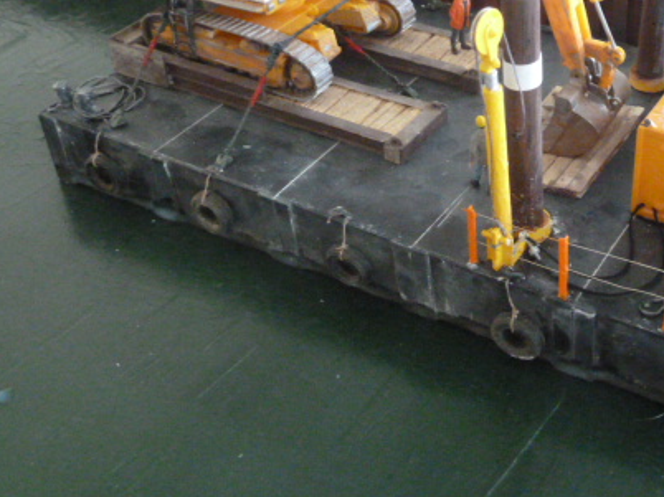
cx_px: 494
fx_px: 978
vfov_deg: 28.2
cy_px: 132
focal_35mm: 51
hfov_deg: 36.7
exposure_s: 1/15
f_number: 3.5
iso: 1000
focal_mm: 5.3
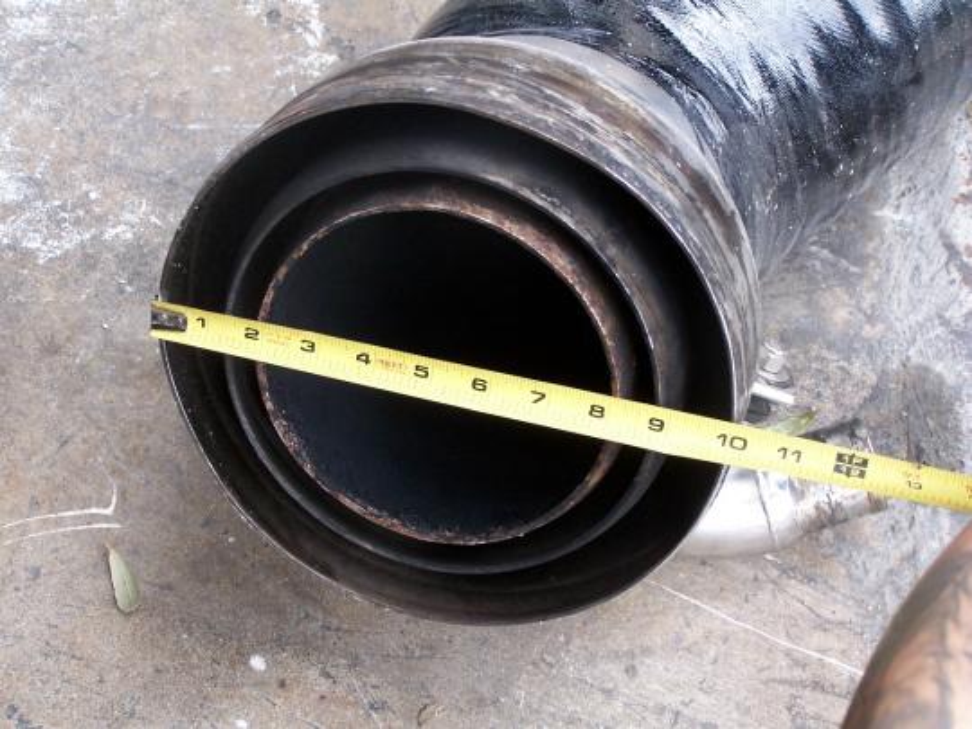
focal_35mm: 75
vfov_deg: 19.6
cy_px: 364
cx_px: 486
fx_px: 2106
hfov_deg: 26.0
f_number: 3.2
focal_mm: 12.4
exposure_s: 1/30
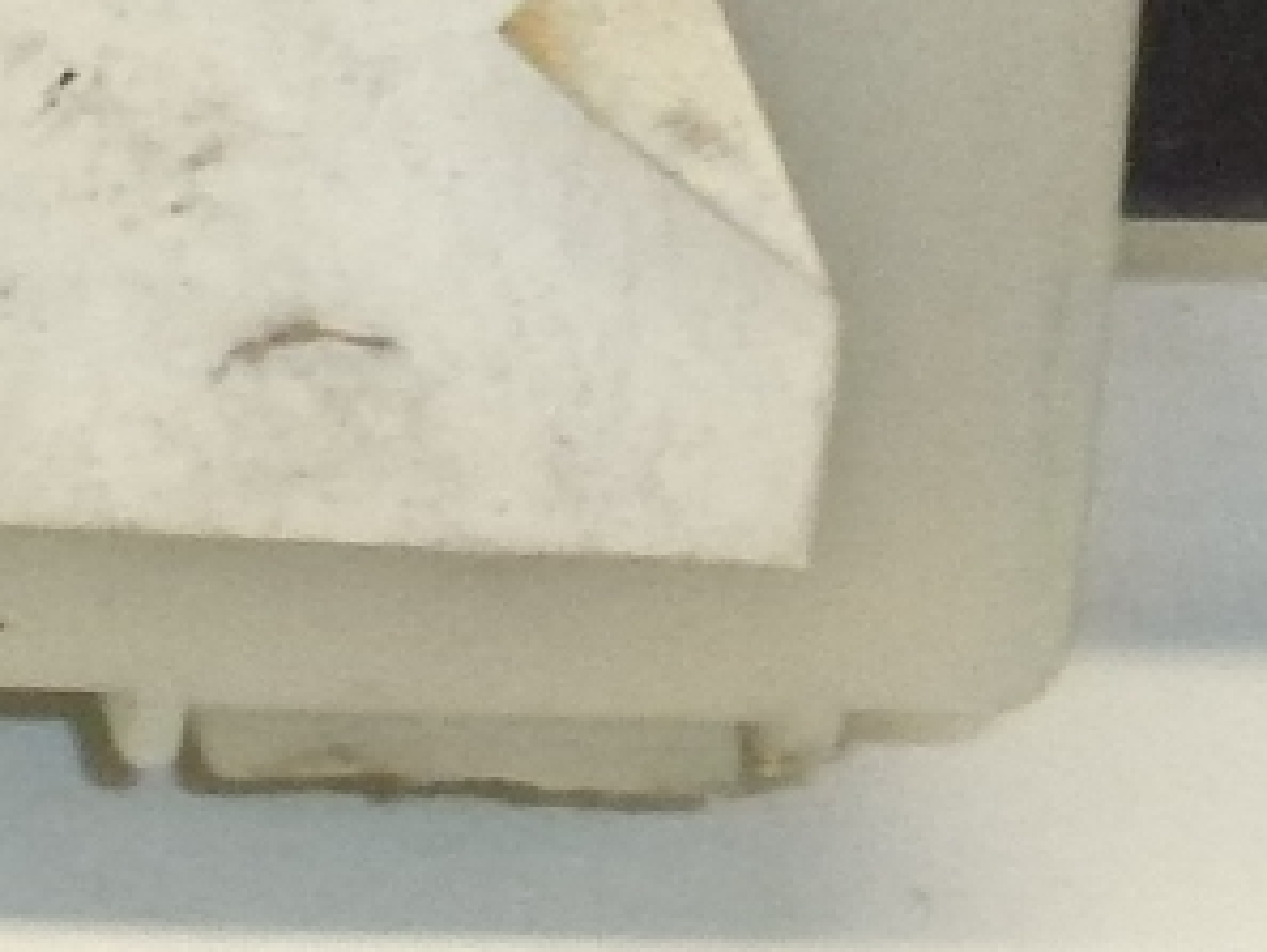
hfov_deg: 4.6
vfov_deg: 3.5
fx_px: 15415
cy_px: -1691
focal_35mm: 421
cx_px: -1920
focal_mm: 10.9
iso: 400
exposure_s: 1/125
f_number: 4.5
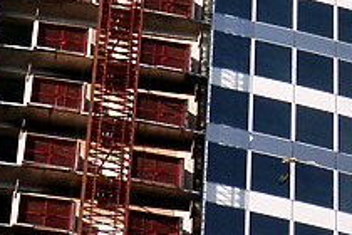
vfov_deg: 2.6
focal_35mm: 522
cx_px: 382
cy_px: -81
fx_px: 5104
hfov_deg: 3.9
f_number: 8
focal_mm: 23.81
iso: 64
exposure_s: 1/180
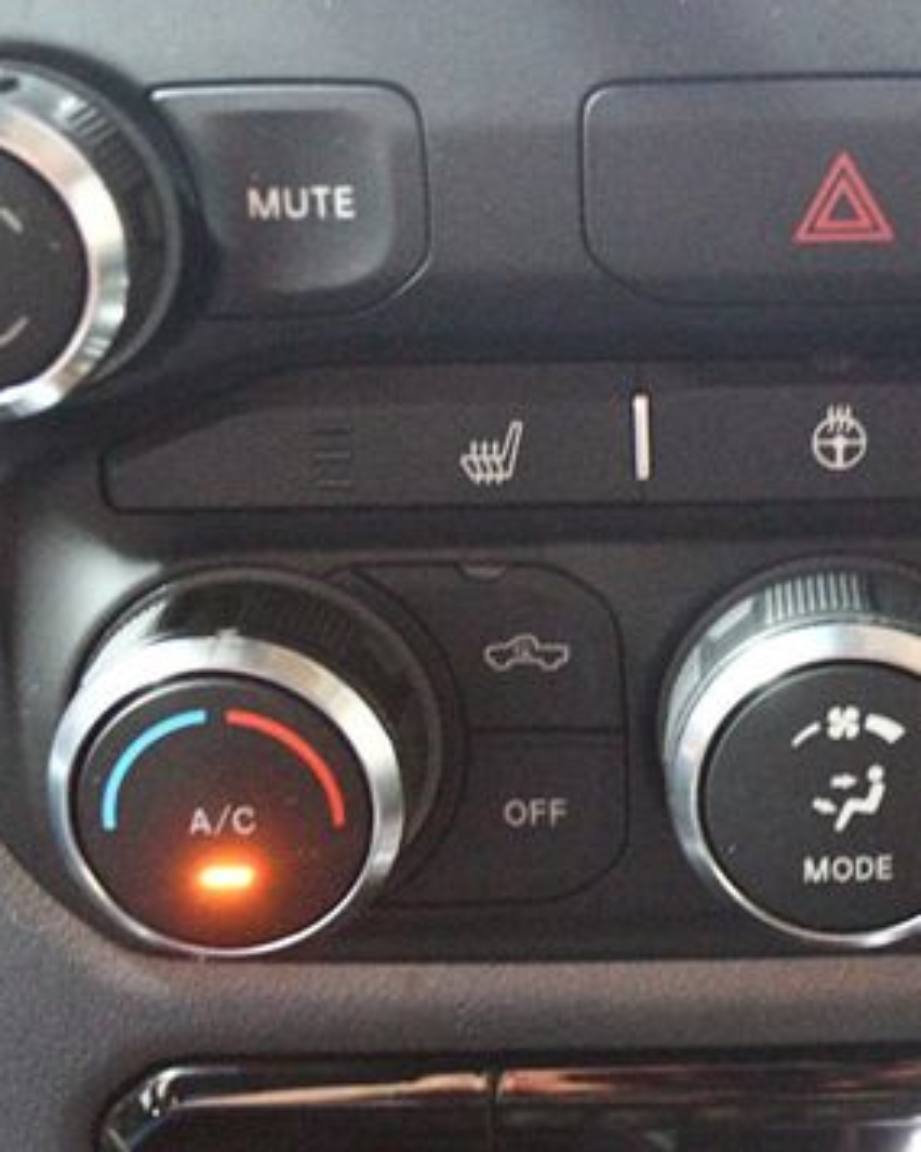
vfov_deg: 26.8
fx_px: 2419
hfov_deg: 21.1
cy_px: 548
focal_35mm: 71
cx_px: 817
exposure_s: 1/10
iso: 12800
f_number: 4.5
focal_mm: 28
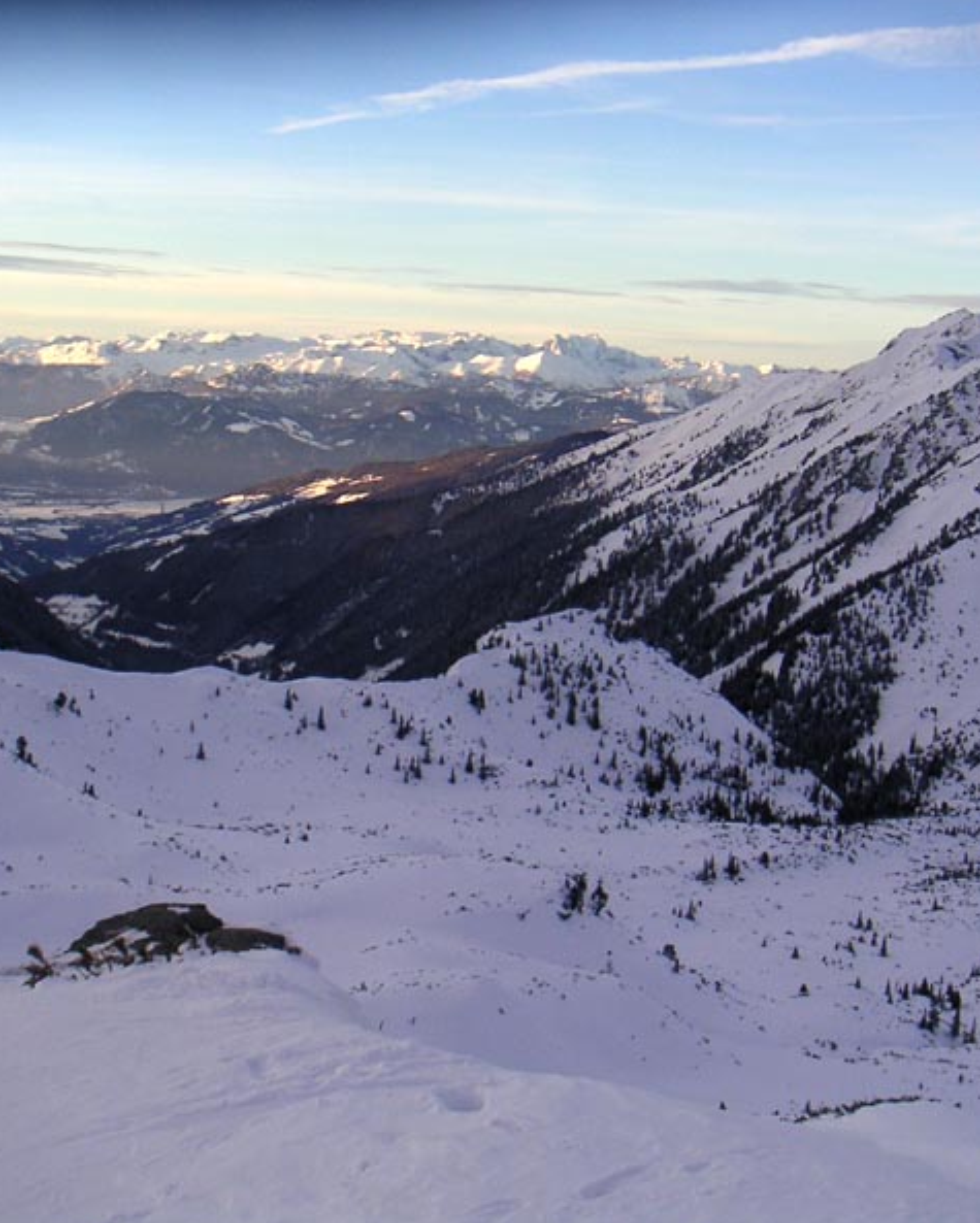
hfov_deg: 30.3
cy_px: 613
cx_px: 481
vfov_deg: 37.3
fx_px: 1811
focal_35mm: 50
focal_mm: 6
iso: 50
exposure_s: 1/350
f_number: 2.8
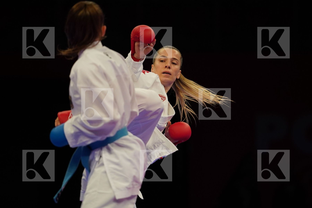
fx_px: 2600
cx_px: 156
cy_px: 104
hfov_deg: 6.9
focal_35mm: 300
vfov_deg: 4.6
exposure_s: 1/1000
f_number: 2.8
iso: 1600
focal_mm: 200
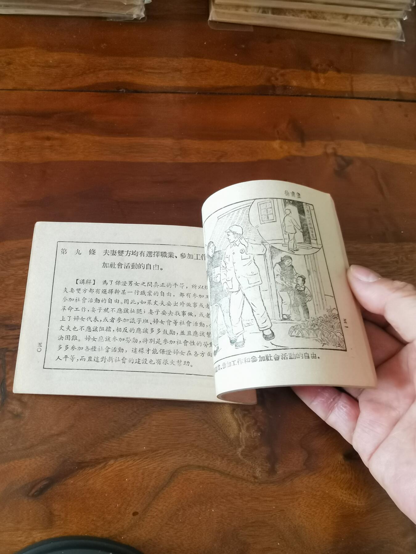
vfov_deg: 65.3
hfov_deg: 51.4
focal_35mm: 27
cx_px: 208
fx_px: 433
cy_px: 277
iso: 250
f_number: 2.2
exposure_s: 1/33.3
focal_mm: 2.26
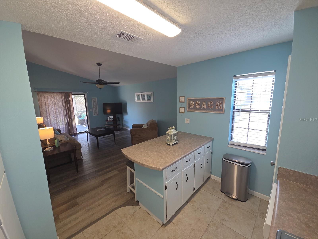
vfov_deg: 89.9
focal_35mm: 13
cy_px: 120
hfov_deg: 106.2
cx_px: 159
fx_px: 119
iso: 160
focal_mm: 2.2
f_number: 2.2
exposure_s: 1/120
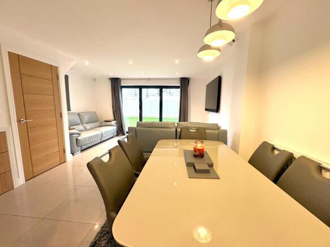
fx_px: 133
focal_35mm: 14
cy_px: 124
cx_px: 165
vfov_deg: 85.7
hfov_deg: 102.1
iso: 250
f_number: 2.2
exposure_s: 1/100
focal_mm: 2.22
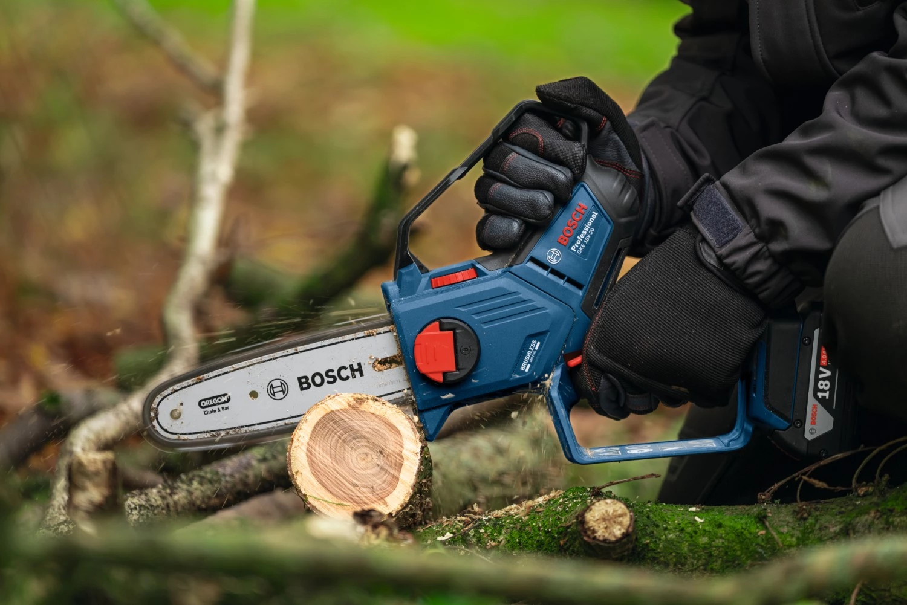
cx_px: 454
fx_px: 4385
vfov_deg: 7.9
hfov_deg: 11.8
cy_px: 302
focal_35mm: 174
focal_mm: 174
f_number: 3
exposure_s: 1/160
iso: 800
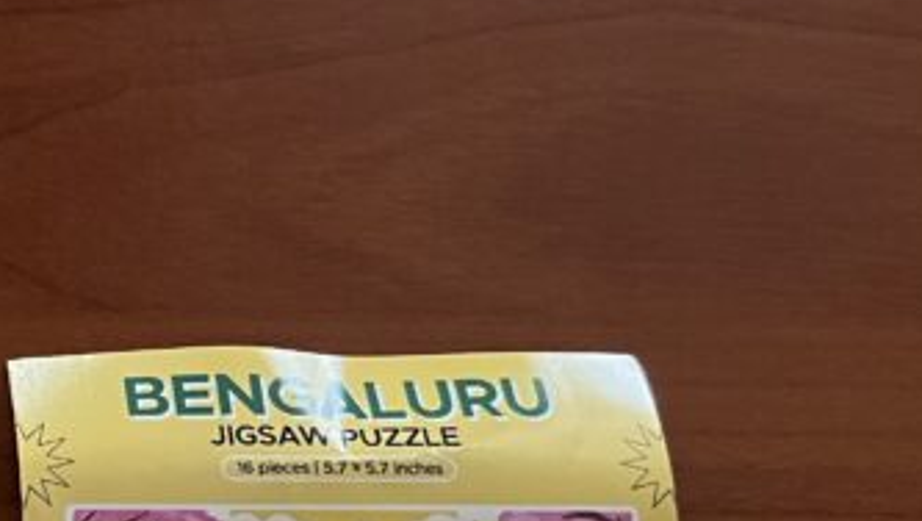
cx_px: -368
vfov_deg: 13.7
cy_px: 532
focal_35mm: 87
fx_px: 2129
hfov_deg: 21.4
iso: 500
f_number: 1.5
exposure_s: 1/25
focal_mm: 5.7
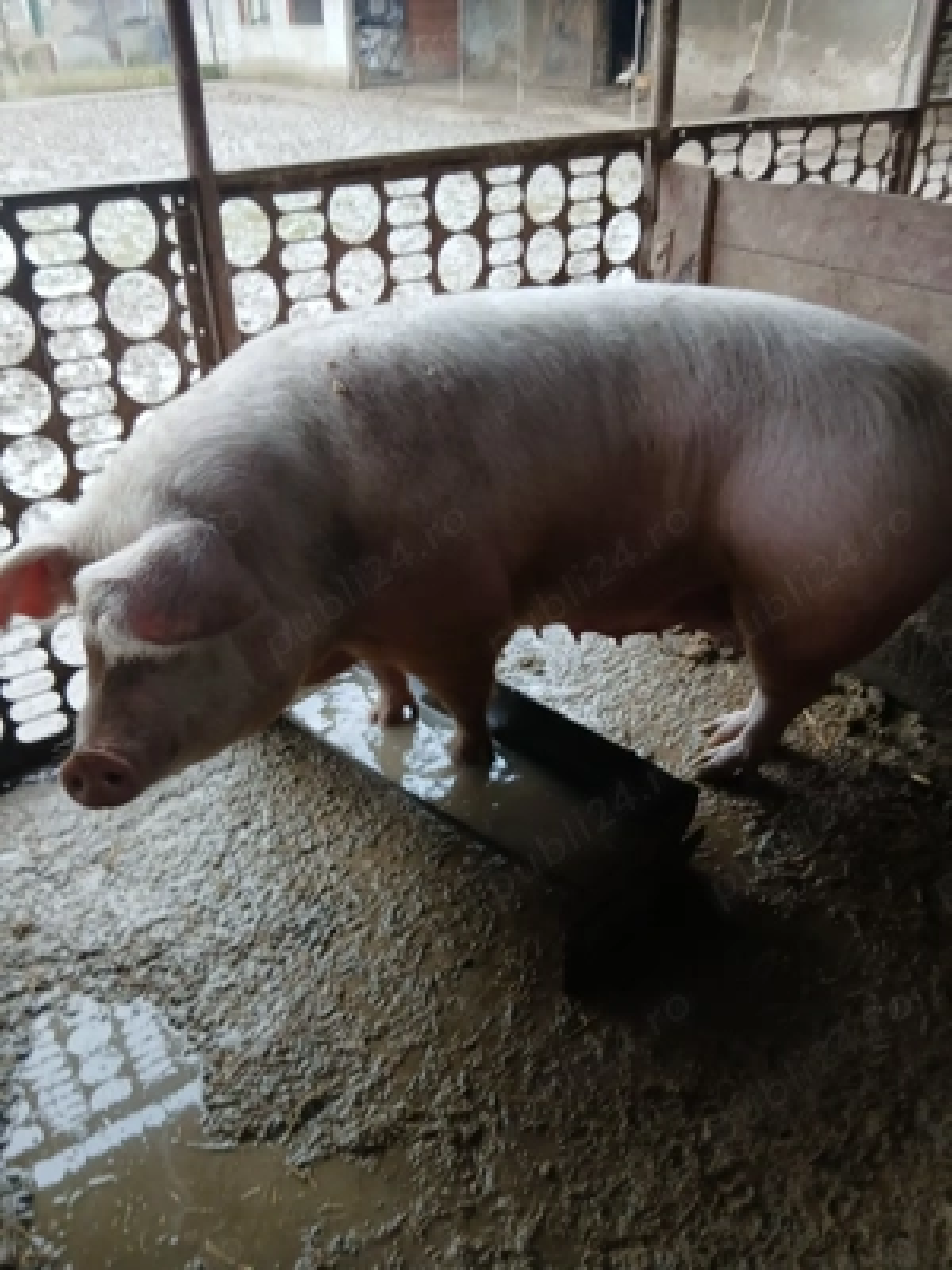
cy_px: 635
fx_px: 953
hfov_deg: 53.1
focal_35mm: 26
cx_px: 476
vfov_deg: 67.3
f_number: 1.8
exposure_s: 1/50
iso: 100
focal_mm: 3.98
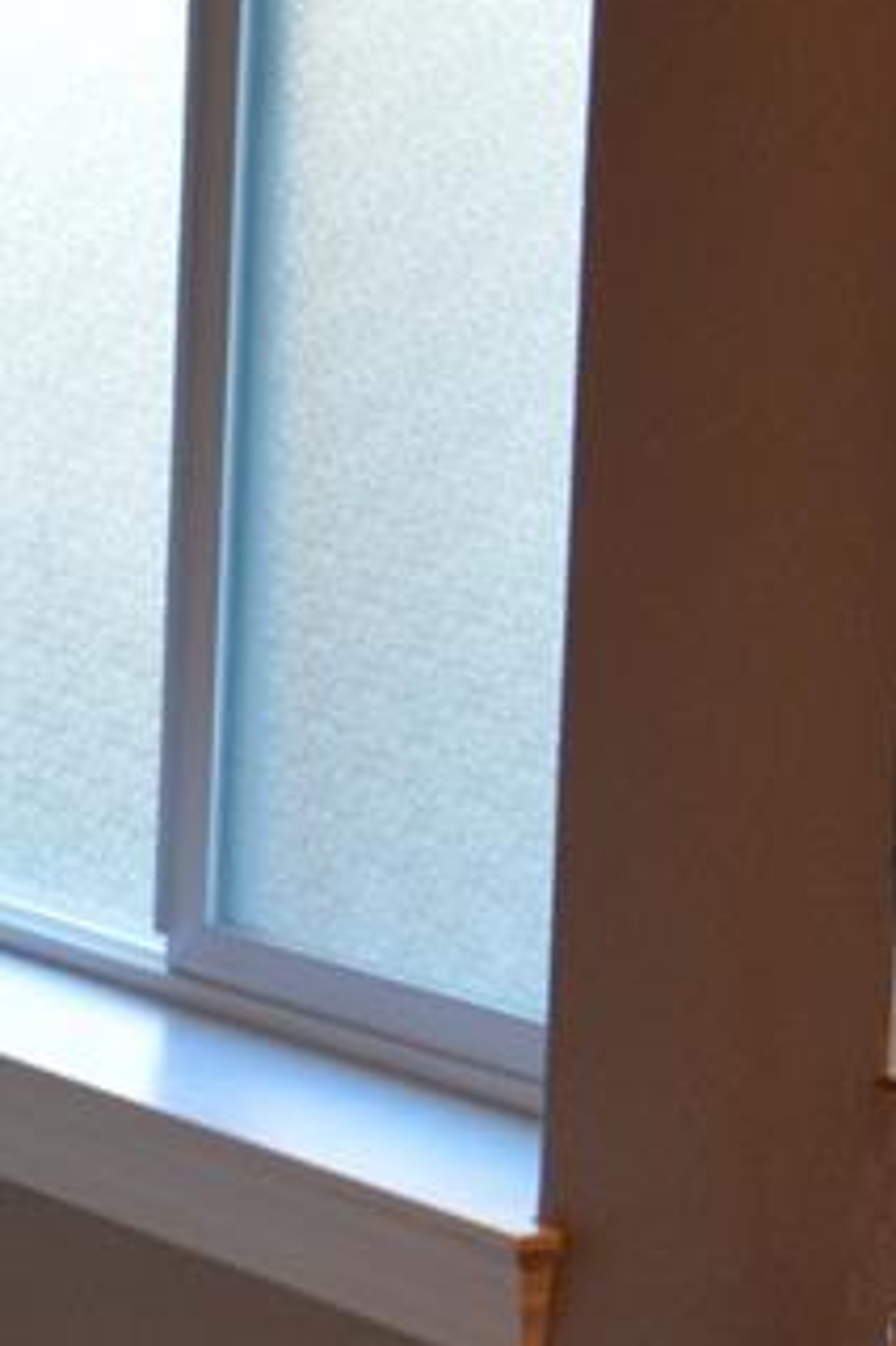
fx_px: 7885
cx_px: -1066
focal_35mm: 211
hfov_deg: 6.3
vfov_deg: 9.7
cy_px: 1104
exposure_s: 1/60
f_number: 4.5
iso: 560
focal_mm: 30
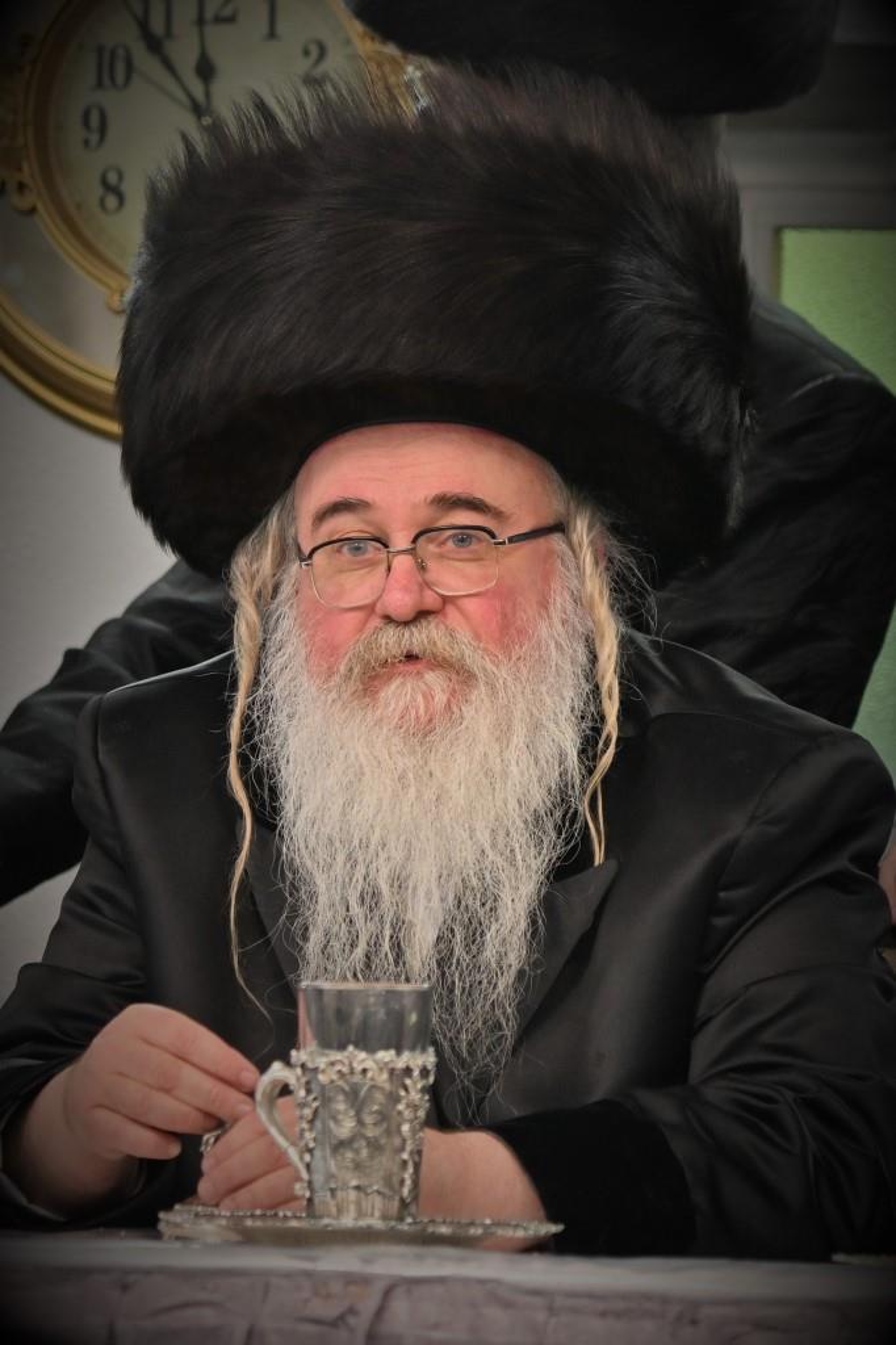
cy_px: 672
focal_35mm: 180
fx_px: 6724
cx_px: 448
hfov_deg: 7.6
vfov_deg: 11.4
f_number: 4
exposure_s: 1/400
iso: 640
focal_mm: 120
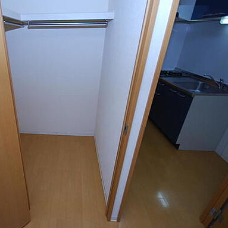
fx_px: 149
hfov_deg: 70.0
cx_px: 58
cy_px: 113
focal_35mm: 20
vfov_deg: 74.8
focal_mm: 10
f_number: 4
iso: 200
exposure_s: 1/60
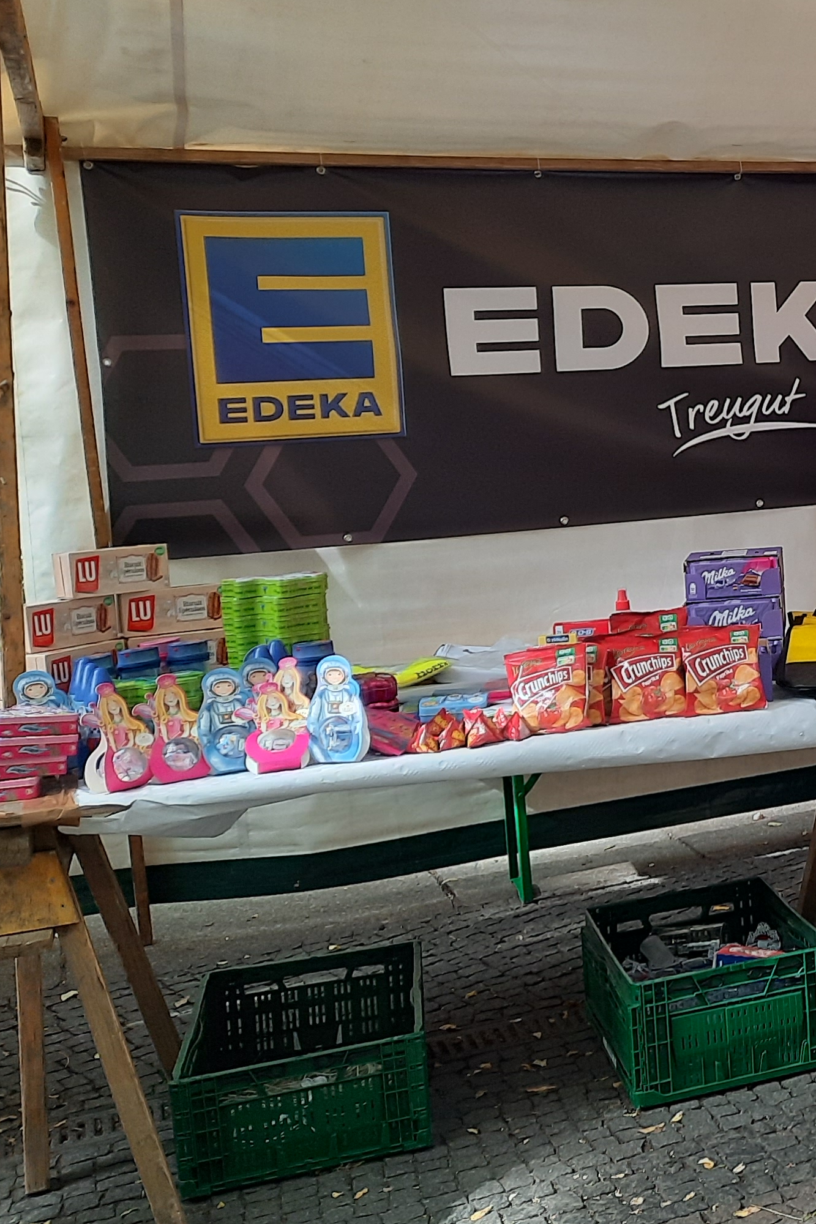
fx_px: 1768
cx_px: 1137
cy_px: 489
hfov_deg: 22.5
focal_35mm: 52
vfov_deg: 38.0
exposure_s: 1/100
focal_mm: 4.6
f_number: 2
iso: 50
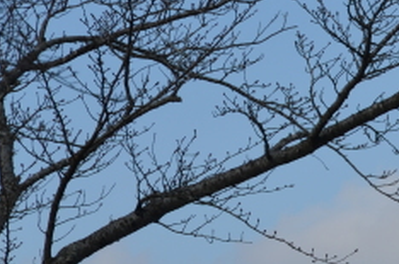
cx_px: 583
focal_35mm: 381
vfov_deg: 3.6
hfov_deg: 5.4
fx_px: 4220
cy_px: 232
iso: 100
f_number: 9
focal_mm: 85
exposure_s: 1/320
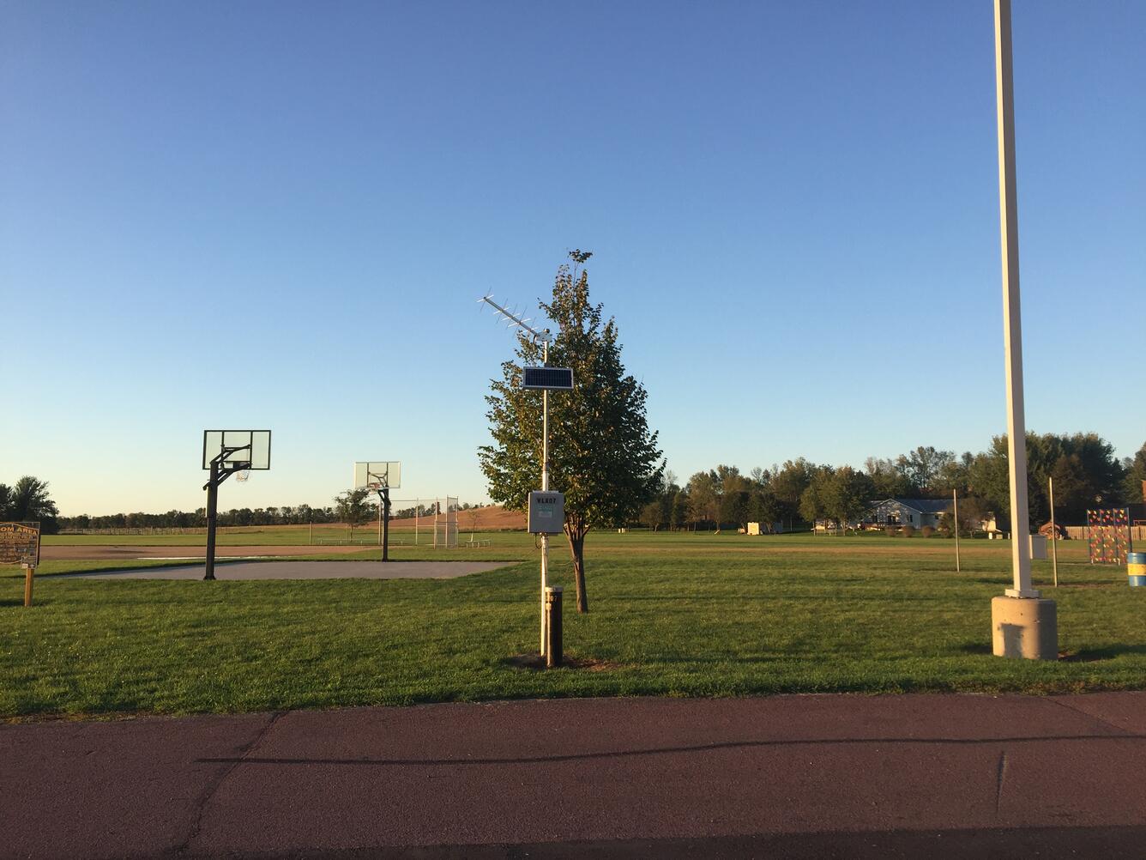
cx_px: 573
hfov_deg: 61.7
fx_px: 960
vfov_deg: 48.2
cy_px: 430
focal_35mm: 29
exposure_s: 1/628
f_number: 2.2
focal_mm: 4.15
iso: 32
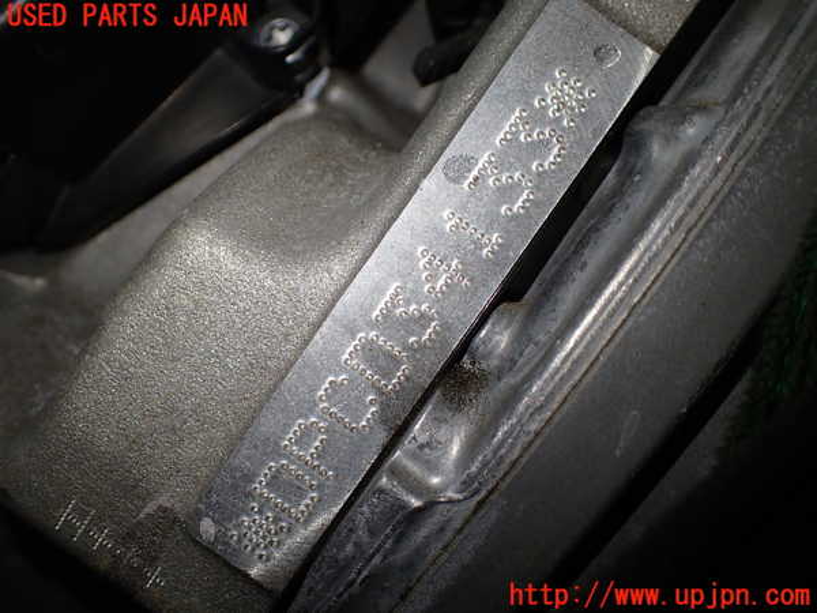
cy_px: 306
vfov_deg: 46.8
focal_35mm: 30
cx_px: 408
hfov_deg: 60.0
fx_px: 708
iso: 160
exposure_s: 1/125
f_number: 2.3
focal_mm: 5.4
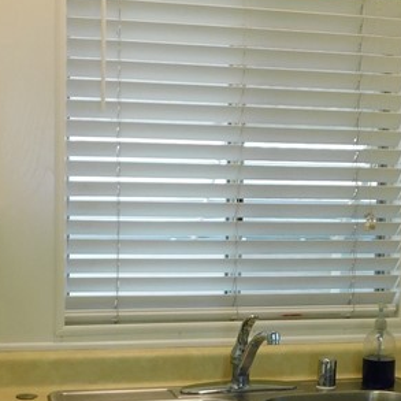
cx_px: 231
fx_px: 931
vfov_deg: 24.0
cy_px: 311
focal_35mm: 71
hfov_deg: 24.3
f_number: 3
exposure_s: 1/30
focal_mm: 4
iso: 125
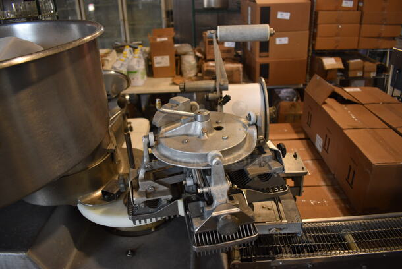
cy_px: 134
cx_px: 201
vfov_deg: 48.0
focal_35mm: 27
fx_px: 302
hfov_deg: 67.3
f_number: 3.5
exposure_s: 1/200
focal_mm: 18
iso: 800
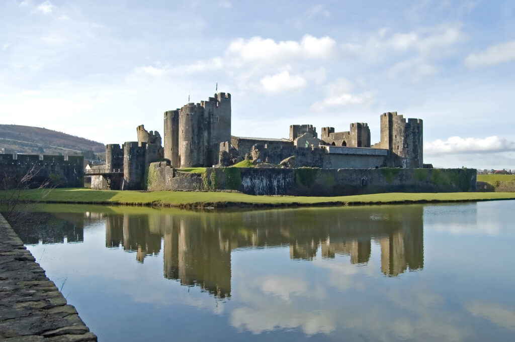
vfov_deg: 38.3
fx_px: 493
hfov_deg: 55.1
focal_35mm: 34
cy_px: 171
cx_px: 258
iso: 200
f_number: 9
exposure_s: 1/320
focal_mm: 23
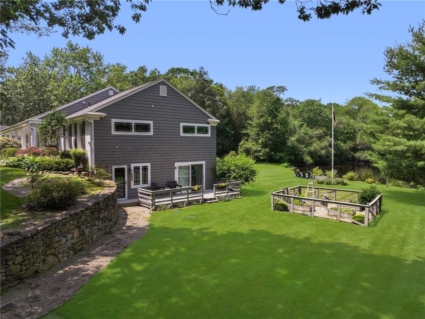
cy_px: 160
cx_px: 212
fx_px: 295
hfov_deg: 71.6
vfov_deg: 56.8
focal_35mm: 24
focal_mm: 12.29
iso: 100
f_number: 2.8
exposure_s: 1/200
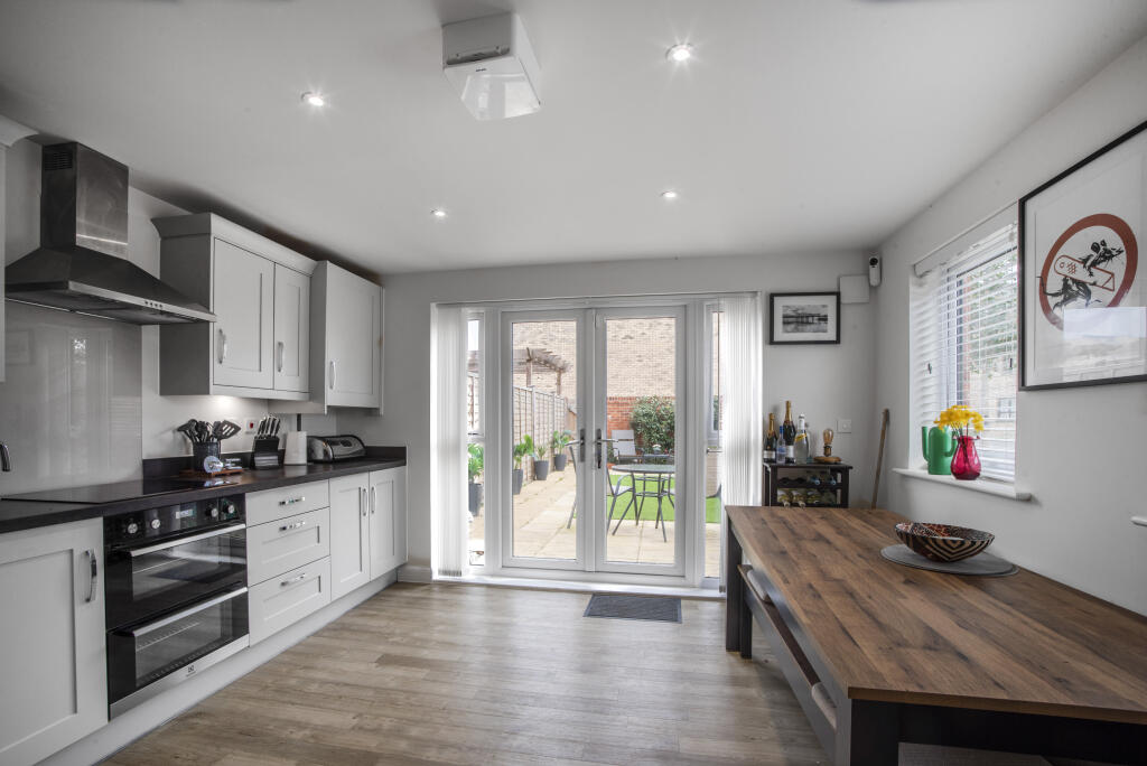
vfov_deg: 77.4
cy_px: 383
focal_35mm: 15
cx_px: 574
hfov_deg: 100.4
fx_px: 478
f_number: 16
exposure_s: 1/10
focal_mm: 15
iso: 100
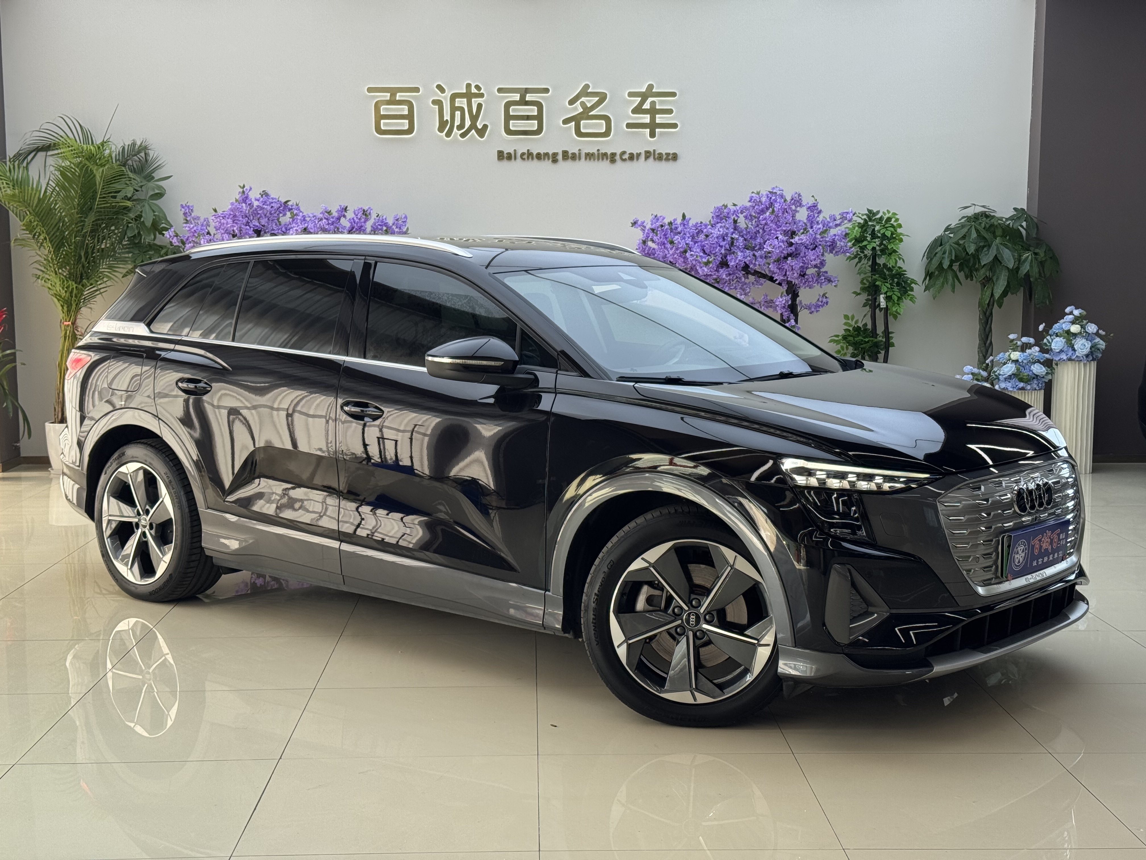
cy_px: 430
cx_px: 573
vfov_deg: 30.3
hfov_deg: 39.7
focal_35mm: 48
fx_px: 1589
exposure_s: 1/425
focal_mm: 6.76
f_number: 1.78
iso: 64
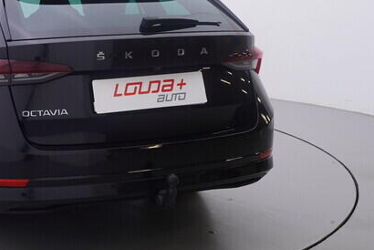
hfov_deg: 32.7
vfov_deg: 23.9
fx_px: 585
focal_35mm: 56
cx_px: 2
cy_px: 71
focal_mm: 15
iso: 200
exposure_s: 1/80
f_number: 5
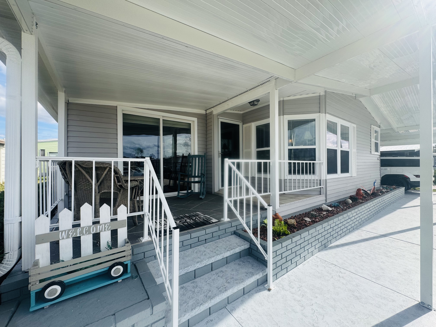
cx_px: 218
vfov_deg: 85.7
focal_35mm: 14
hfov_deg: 102.1
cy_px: 164
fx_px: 176
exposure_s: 1/1063
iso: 50
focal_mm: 2.22
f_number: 2.2
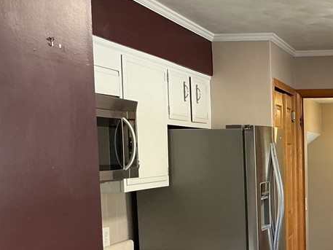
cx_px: 348
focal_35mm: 65
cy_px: 217
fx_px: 625
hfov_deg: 27.7
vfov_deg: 22.1
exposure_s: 1/60
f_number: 1.8
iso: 125
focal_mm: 3
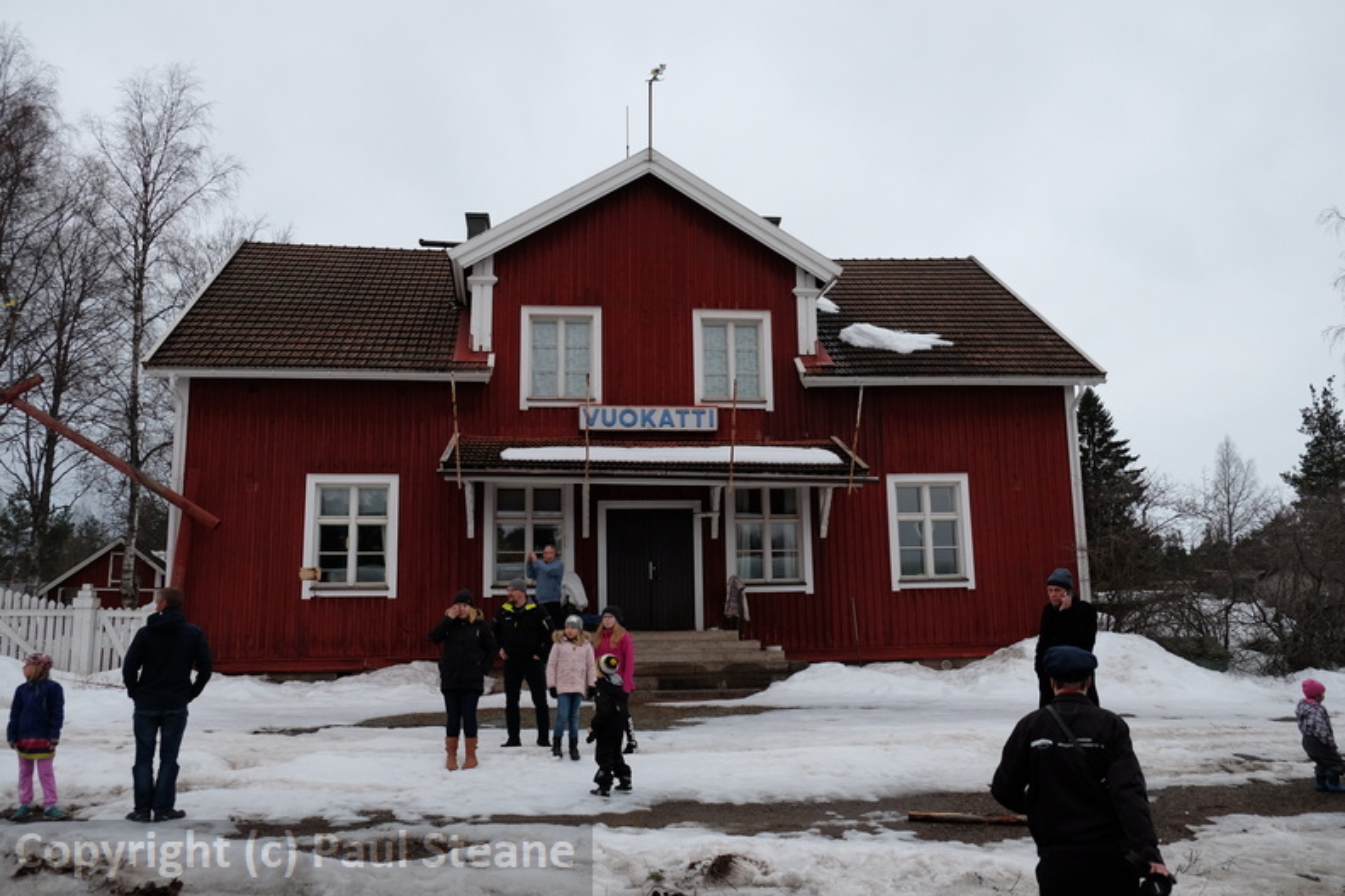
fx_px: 1009
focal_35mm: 27
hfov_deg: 67.4
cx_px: 672
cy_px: 448
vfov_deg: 47.9
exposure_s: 1/250
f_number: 2.8
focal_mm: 18
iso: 1000
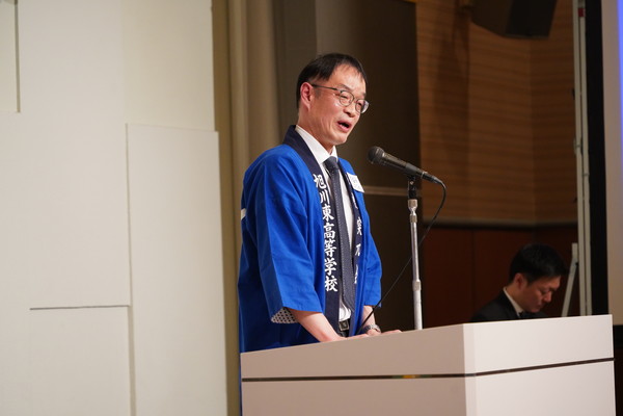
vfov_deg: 9.0
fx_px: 2630
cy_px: 208
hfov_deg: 13.5
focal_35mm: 152
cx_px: 312
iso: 4000
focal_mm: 152
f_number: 5.6
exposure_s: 1/160
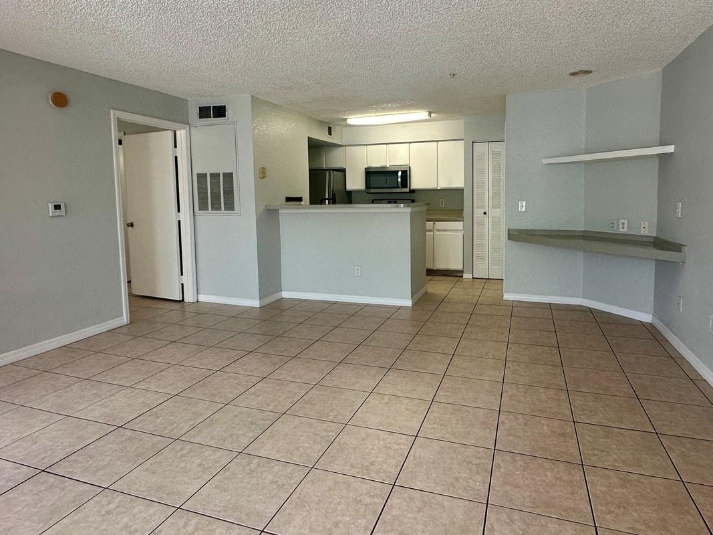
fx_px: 432
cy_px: 229
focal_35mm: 21
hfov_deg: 78.9
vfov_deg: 63.1
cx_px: 384
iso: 125
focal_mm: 2.22
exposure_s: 1/120
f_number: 2.2
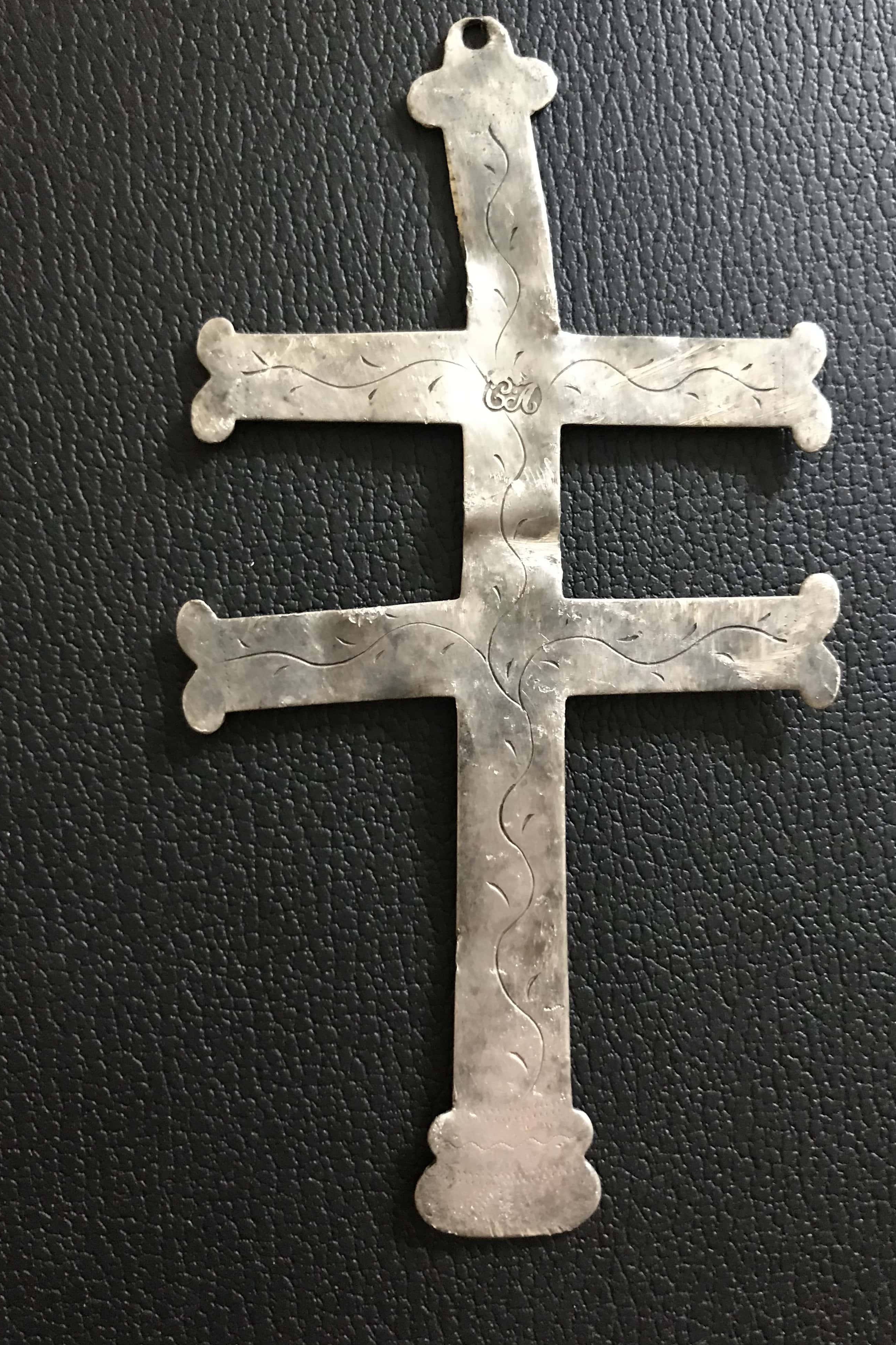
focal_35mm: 30
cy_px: 655
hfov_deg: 43.5
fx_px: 1120
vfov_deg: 61.9
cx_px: 506
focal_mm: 3.99
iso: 100
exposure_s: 1/7
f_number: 1.8
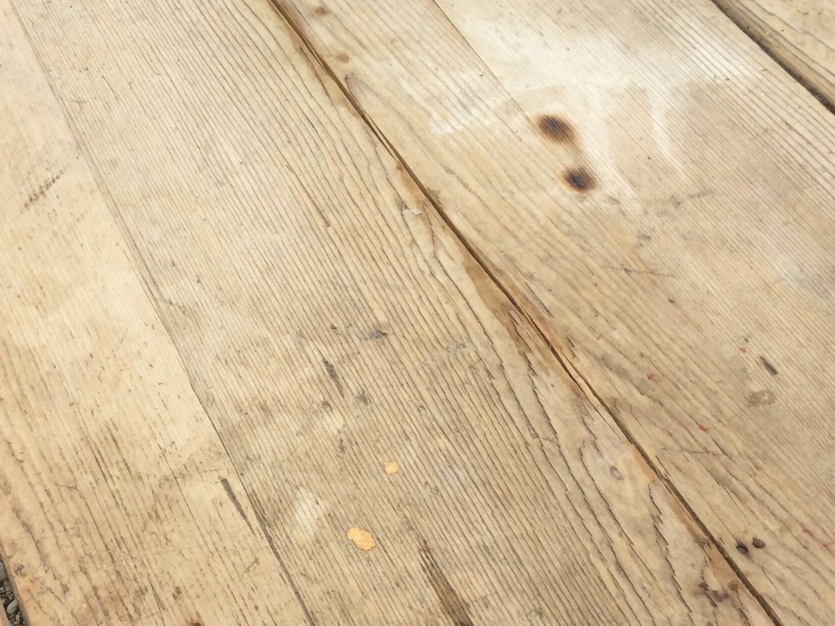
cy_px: 359
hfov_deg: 30.9
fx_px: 1471
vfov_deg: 24.0
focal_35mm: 61
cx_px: 175
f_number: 2.4
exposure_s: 1/936
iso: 25
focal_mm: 3.3
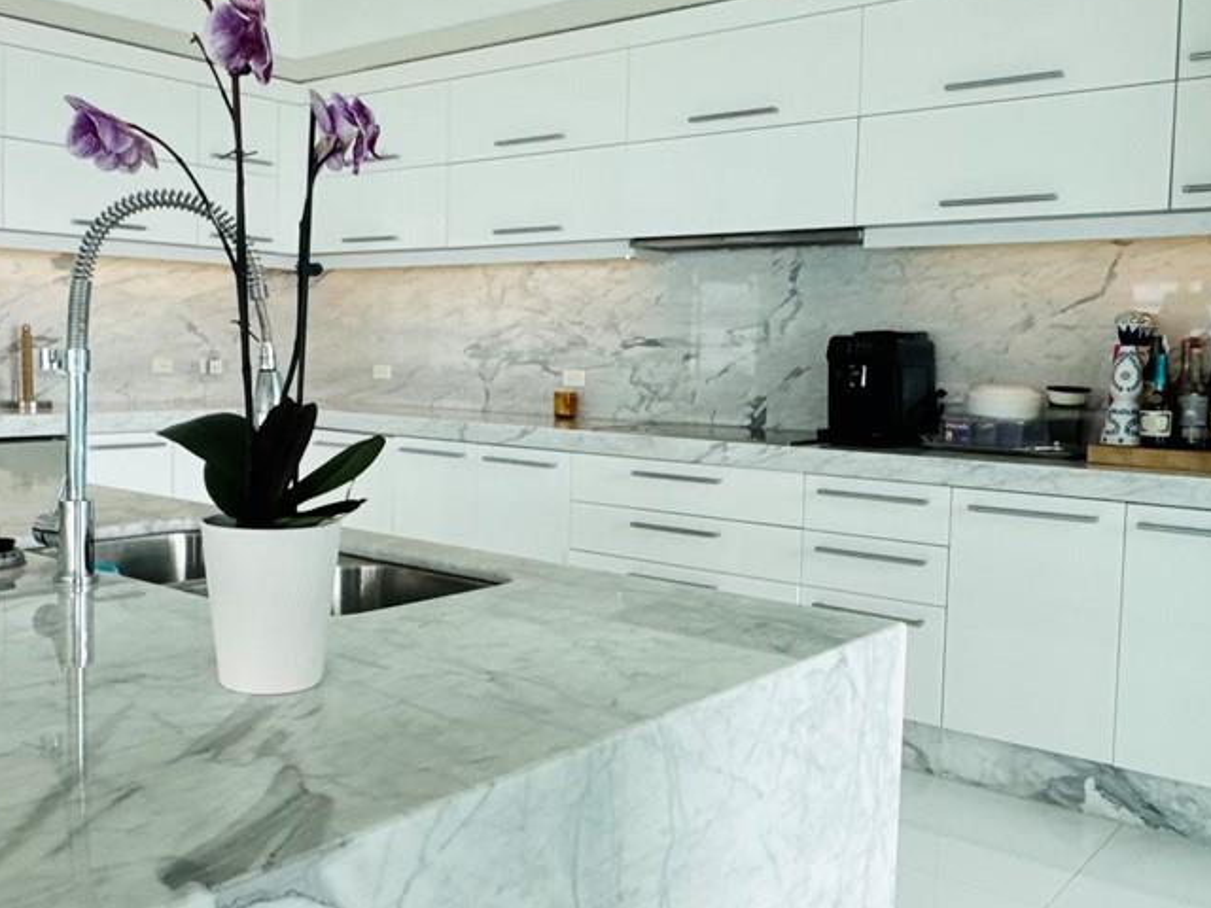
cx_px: 464
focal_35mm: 35
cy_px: 410
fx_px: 1224
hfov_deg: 52.1
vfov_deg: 40.7
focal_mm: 2.22
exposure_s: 1/99
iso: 80
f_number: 2.2
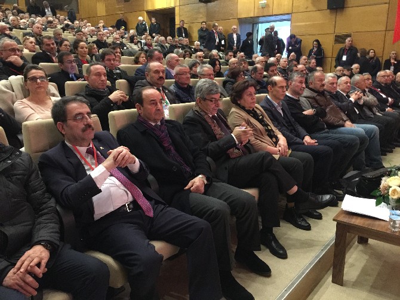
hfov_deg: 61.7
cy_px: 150
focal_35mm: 29
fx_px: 335
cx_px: 200
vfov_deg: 48.2
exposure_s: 1/8
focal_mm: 4.15
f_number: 2.2
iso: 250
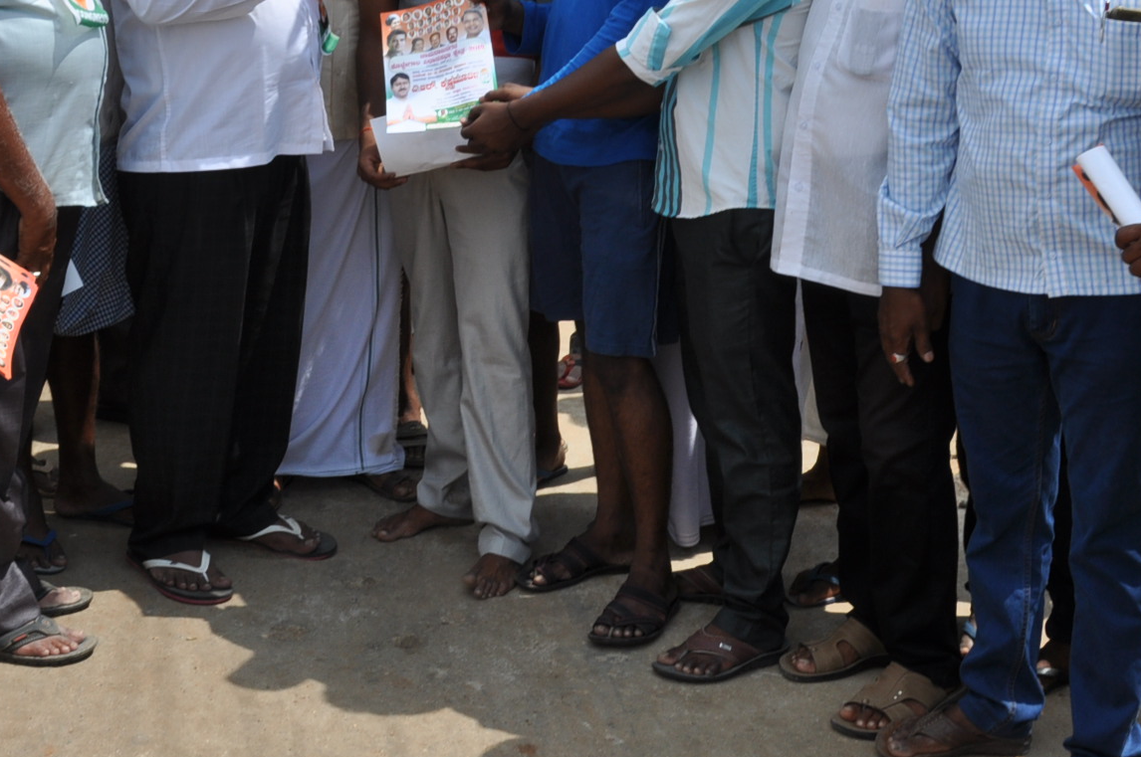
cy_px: 111
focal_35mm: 59
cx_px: 466
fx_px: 1866
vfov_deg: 22.5
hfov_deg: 33.9
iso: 200
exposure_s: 1/125
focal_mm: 21
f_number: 18
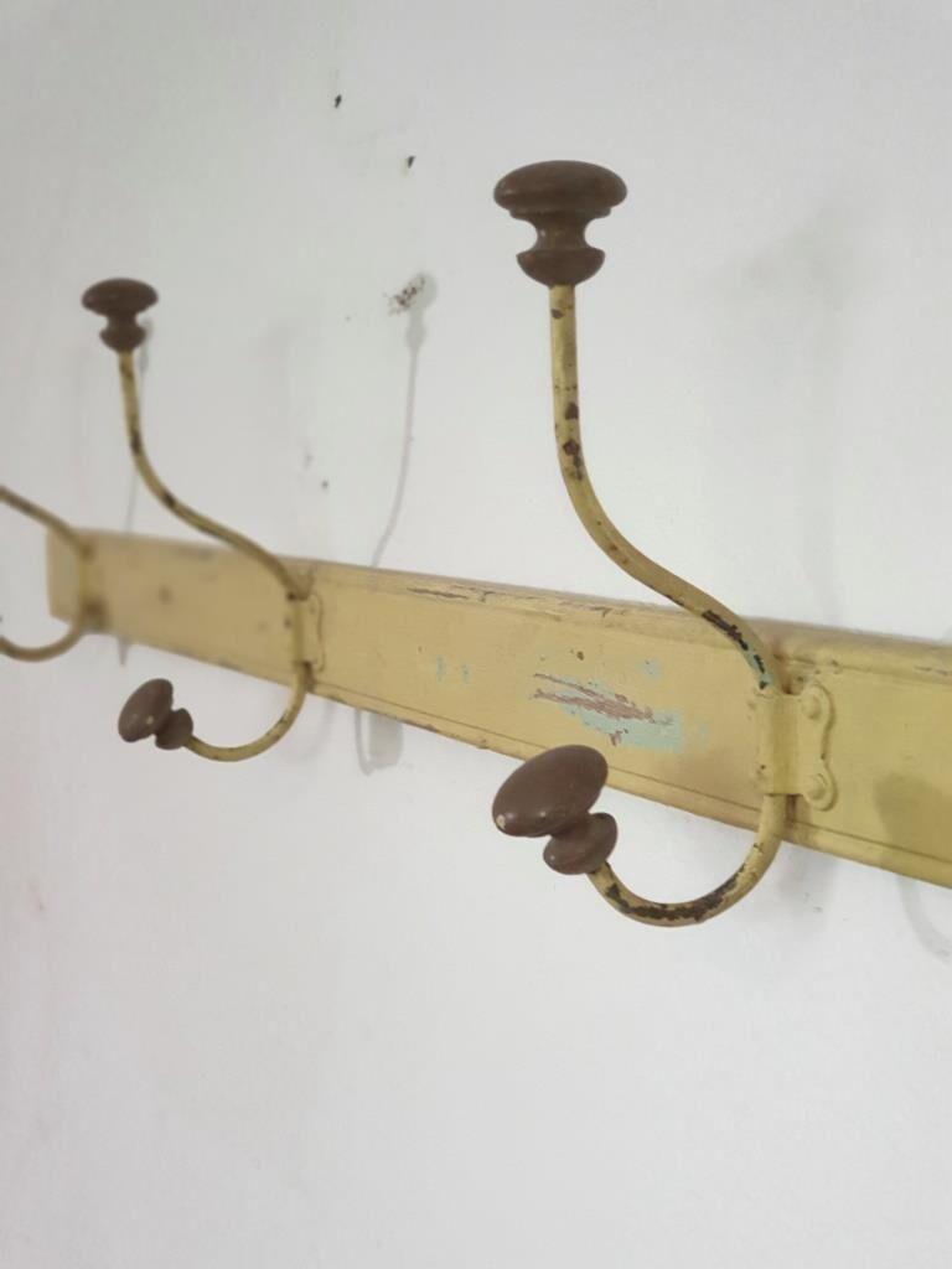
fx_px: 1907
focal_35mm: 52
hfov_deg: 28.0
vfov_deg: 36.8
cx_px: 476
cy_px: 634
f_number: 2.4
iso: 400
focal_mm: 6
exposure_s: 1/25
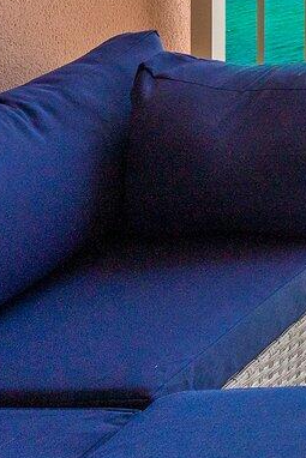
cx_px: 1024
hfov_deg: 10.1
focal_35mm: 75
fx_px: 955
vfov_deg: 21.3
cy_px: -286
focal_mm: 14
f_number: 9
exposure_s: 1/8000
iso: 320
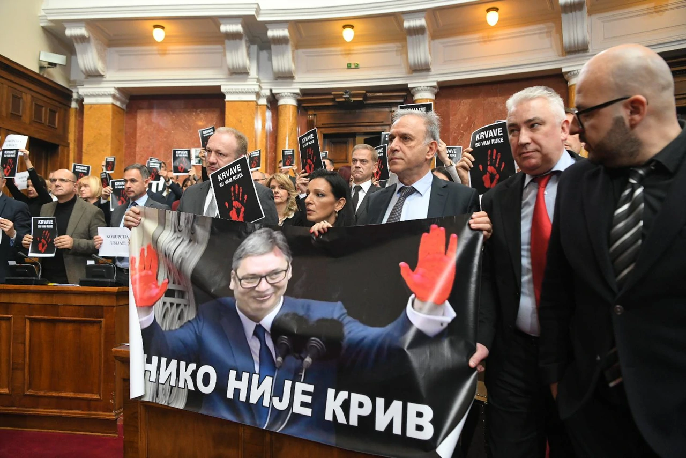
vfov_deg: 53.2
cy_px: 229
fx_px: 457
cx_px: 343
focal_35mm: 24
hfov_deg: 73.7
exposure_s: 1/320
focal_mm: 24
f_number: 4
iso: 3200
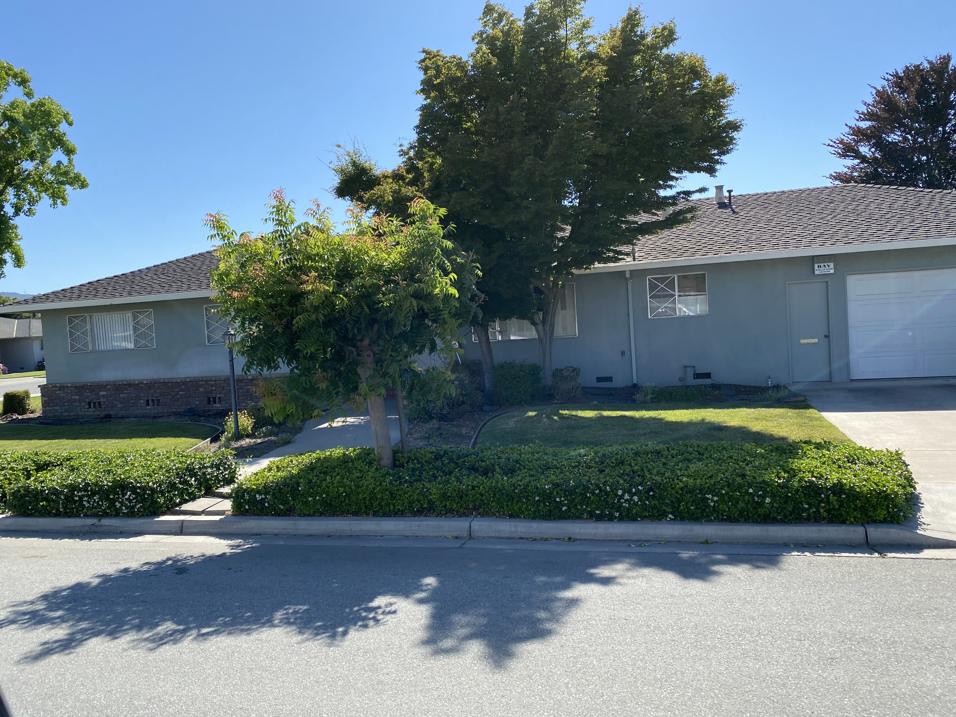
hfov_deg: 67.3
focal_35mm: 26
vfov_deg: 53.1
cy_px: 358
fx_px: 718
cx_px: 478
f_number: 1.8
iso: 32
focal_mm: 4.25
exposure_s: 1/1996
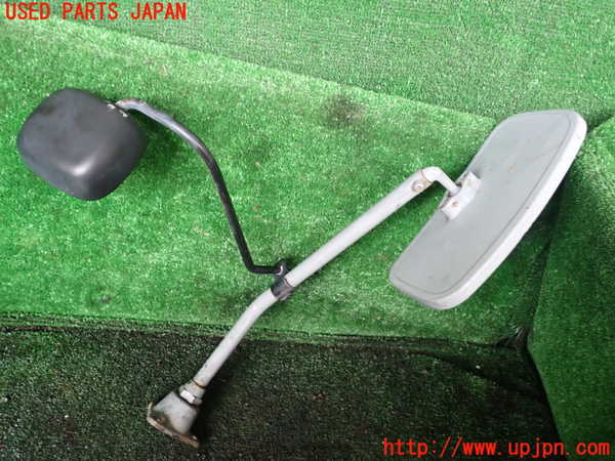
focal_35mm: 30
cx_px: 308
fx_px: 533
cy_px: 230
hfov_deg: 60.0
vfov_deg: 46.8
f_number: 2.3
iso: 400
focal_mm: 5.4
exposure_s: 1/30
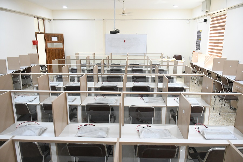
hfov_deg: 67.4
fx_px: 182
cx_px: 122
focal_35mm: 27
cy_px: 81
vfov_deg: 47.9
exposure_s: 1/100
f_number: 4
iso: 4000
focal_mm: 18
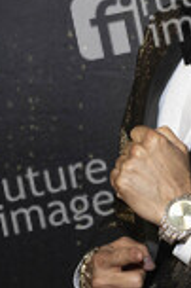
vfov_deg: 12.8
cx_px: 223
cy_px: 110
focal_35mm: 161
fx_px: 1284
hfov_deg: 8.4
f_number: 5.6
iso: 800
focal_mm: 61
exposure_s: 1/200
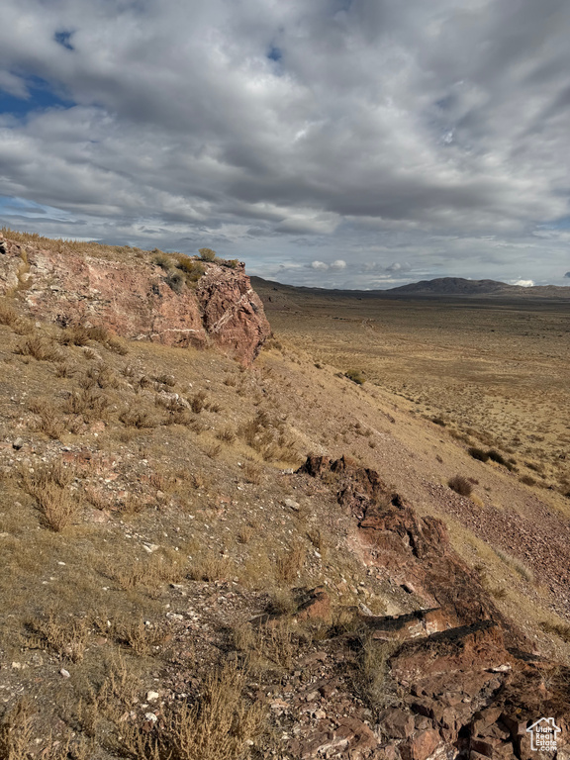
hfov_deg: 56.8
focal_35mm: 24
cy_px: 380
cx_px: 285
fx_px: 527
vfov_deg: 71.6
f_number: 1.78
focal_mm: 6.76
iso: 80
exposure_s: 1/11905
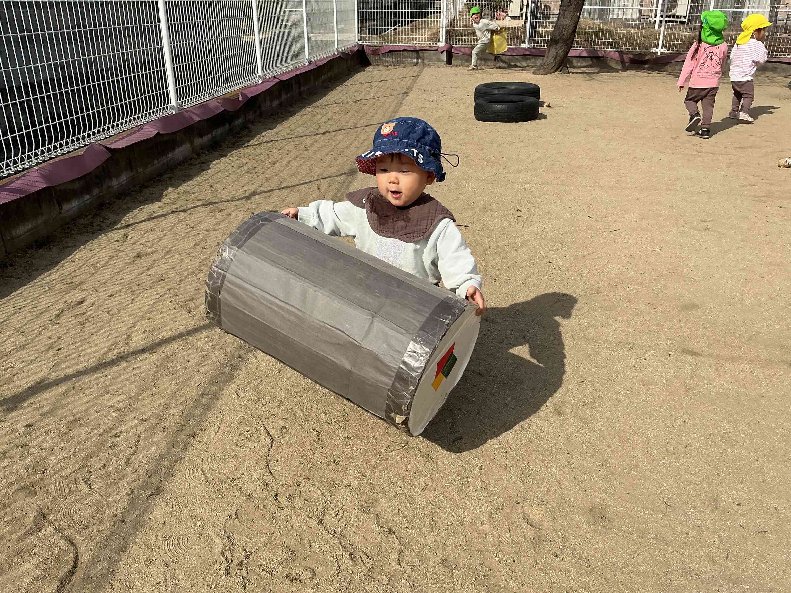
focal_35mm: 29
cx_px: 396
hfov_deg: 61.7
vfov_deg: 48.2
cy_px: 296
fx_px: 663
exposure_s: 1/2427
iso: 25
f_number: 1.8
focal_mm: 3
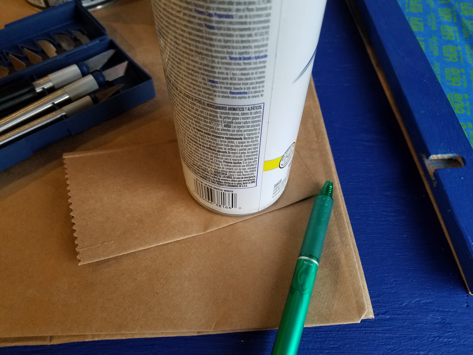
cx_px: 236
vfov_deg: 53.1
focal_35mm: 26
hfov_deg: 67.3
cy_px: 178
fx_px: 355
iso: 250
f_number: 1.7
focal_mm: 4.2
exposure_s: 1/24
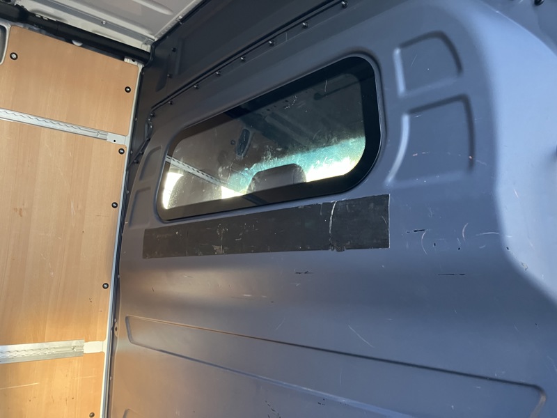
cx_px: 278
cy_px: 209
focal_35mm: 28
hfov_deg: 63.4
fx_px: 451
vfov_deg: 49.7
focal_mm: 3.99
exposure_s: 1/60
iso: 125
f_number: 1.8
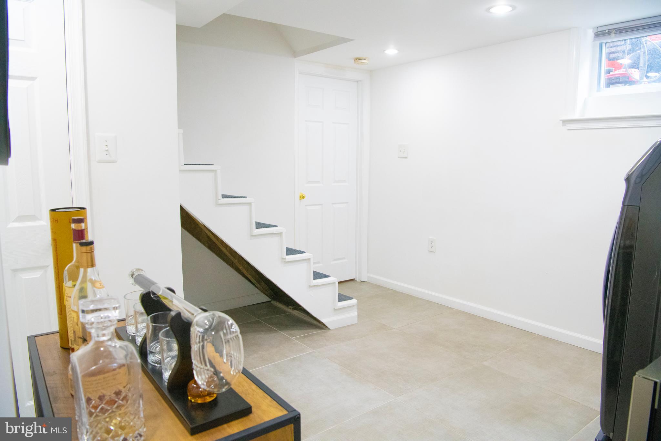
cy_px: 220
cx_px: 330
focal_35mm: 26
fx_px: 477
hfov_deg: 69.4
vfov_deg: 49.5
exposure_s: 1/125
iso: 4000
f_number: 6.3
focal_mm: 26
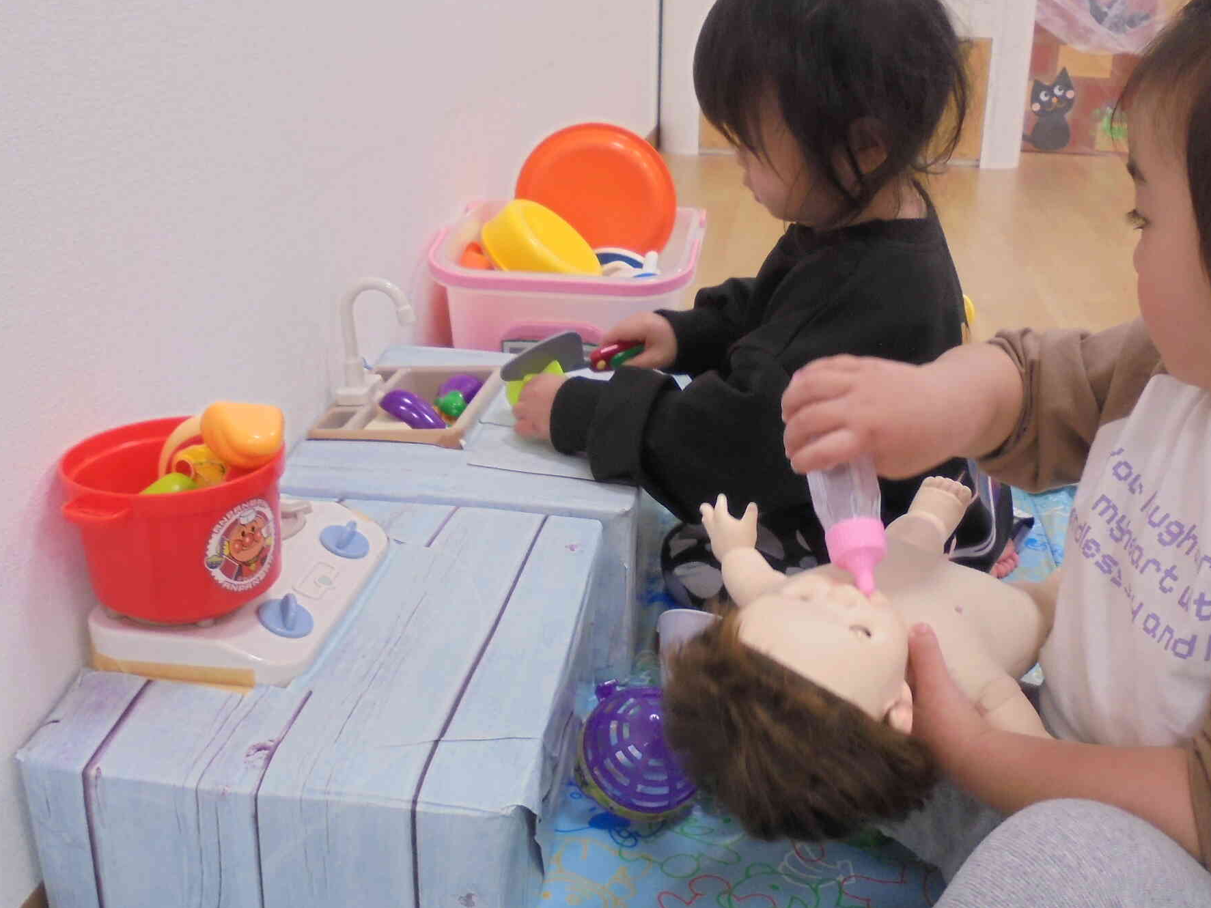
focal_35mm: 38
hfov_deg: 48.9
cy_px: 487
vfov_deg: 37.7
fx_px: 1329
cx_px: 652
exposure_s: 1/30
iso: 200
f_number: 3.5
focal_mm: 4.6
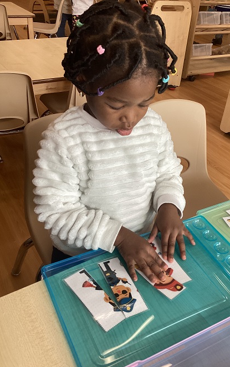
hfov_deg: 38.2
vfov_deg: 58.1
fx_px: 331
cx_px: 137
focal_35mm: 33
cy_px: 184
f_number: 2.4
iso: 64
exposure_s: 1/60
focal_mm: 3.3
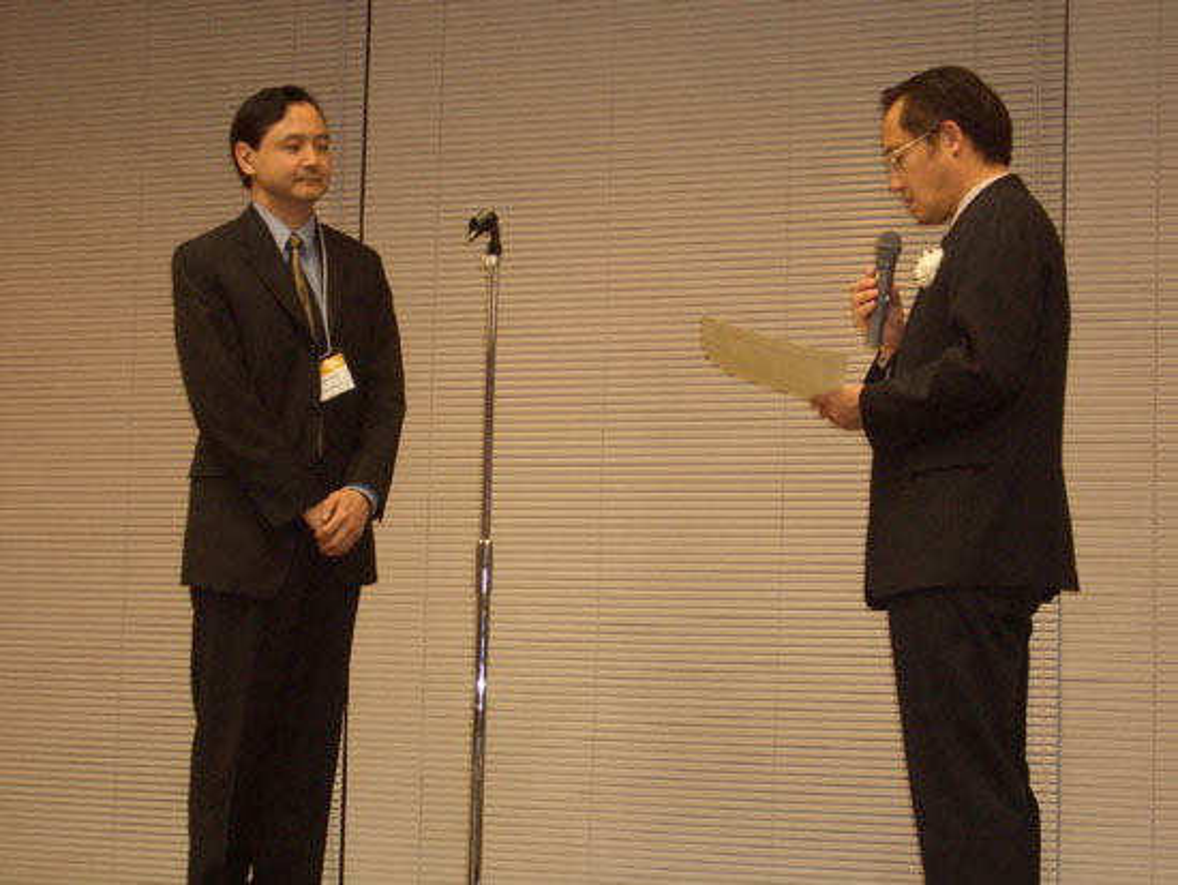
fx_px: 2519
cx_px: 589
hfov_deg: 26.3
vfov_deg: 19.9
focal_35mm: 74
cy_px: 442
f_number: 3.9
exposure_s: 1/60
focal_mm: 12.2
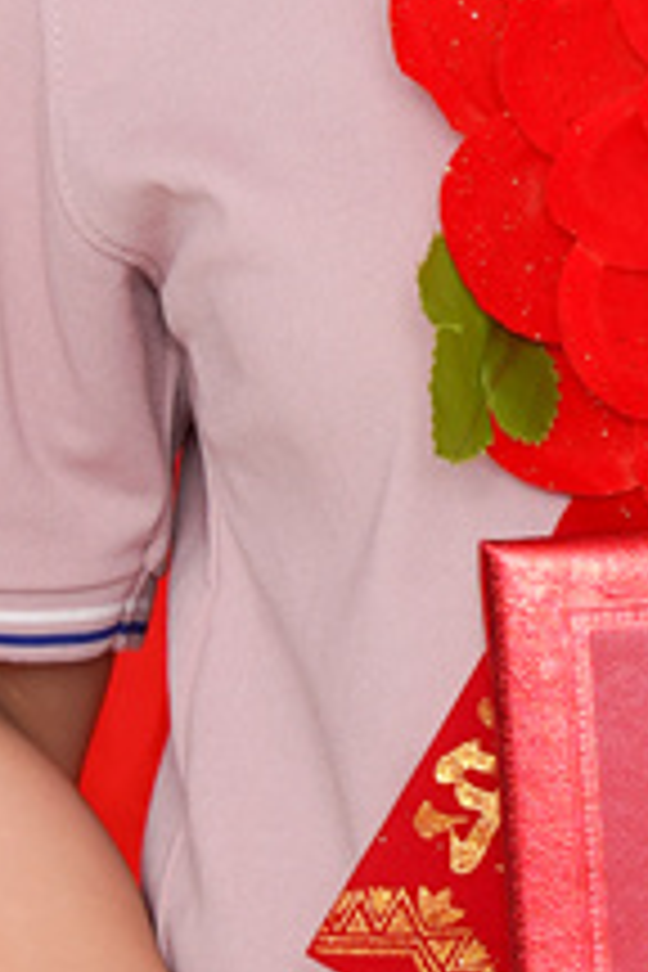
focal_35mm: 583
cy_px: 153
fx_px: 15740
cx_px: 932
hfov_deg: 2.4
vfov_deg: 3.5
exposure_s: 1/160
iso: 100
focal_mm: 105
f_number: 11
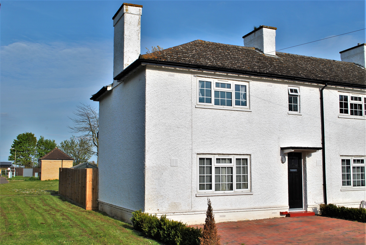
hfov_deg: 53.1
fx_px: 366
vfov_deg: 37.0
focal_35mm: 36
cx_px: 183
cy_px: 122
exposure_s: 1/320
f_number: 9
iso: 100
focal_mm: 24
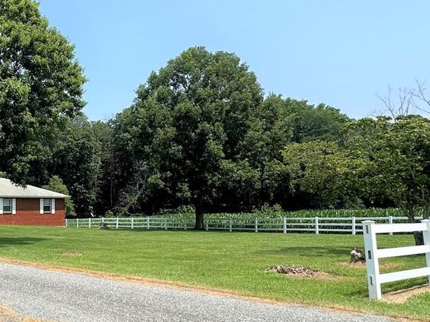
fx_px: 459
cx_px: 21
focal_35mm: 37
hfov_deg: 44.3
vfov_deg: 38.5
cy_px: 185
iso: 50
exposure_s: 1/1689
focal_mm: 2.22
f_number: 2.2
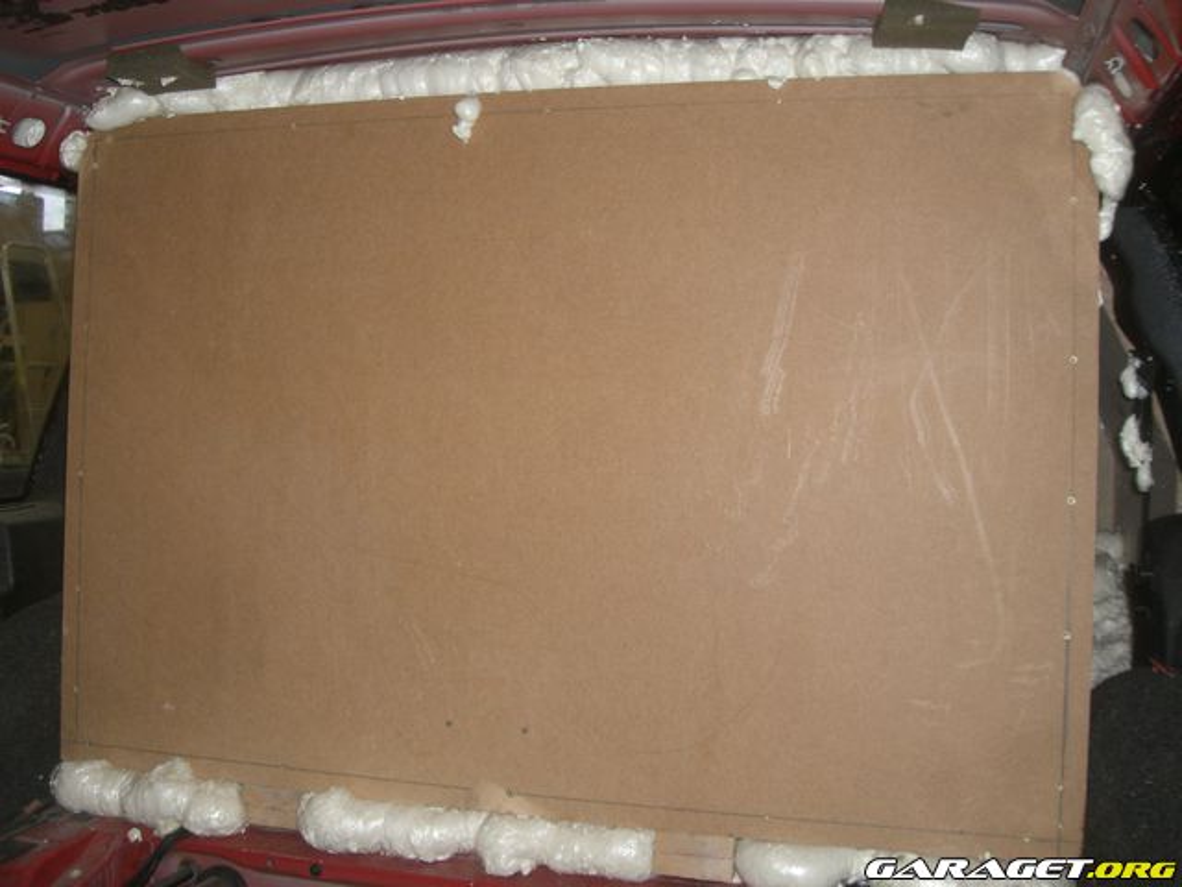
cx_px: 591
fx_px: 1298
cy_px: 444
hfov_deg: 49.0
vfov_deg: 37.7
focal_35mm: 38
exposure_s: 1/60
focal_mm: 6.2
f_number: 2.7
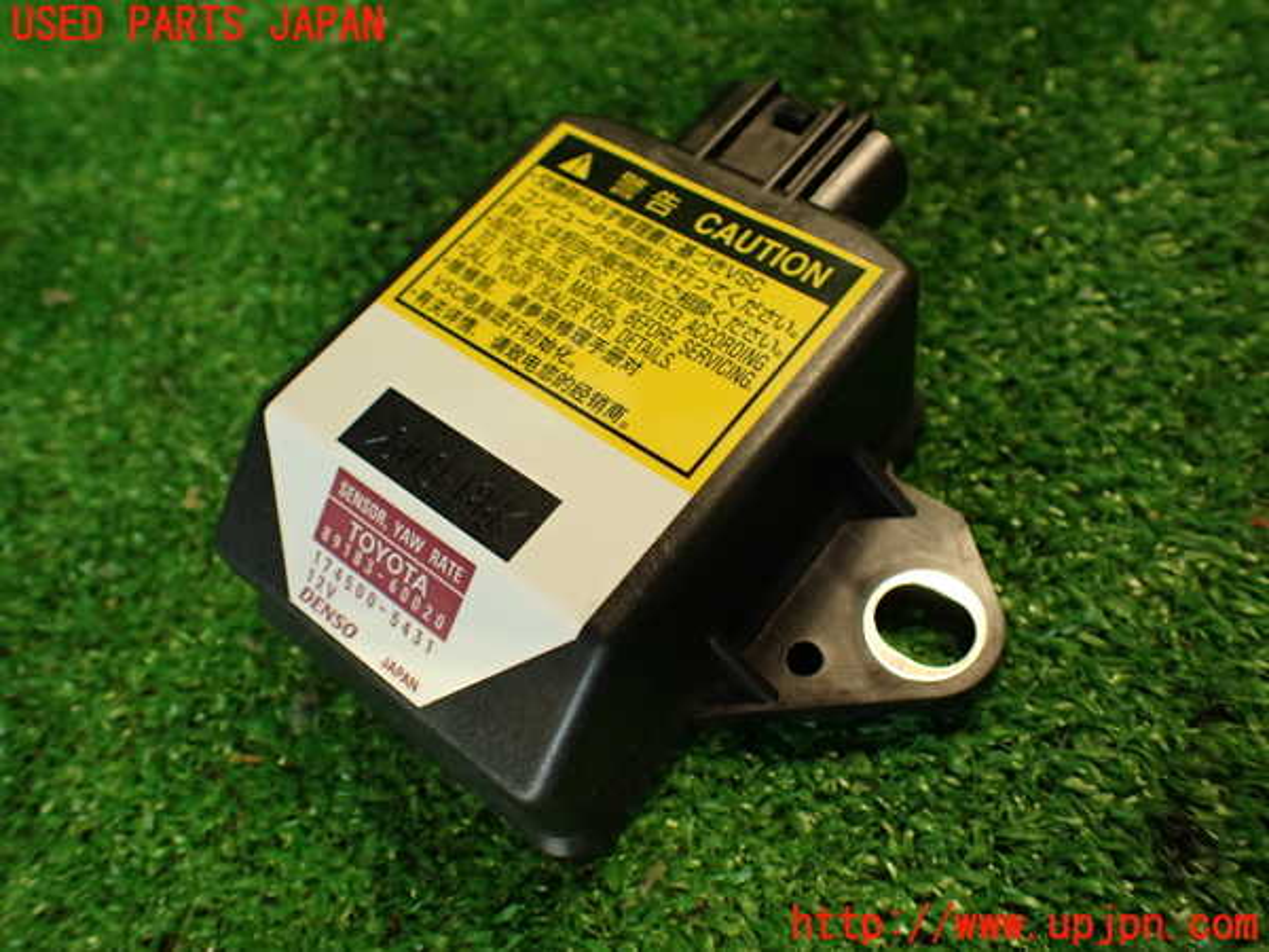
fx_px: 1100
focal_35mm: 30
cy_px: 476
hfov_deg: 60.0
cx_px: 634
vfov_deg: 46.8
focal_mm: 5.4
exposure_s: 1/30
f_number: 2.3
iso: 200
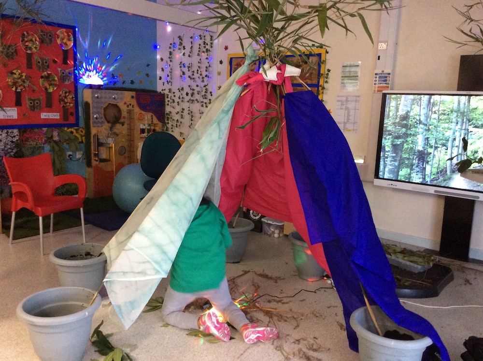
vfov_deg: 44.1
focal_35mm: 32
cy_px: 180
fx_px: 446
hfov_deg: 56.9
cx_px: 242
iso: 250
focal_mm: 3.3
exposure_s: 1/17
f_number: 2.4
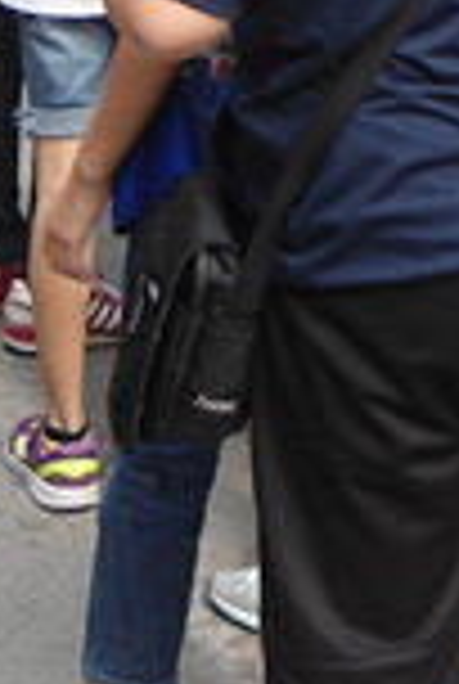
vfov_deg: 13.9
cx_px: 72
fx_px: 2703
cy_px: -212
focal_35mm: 142
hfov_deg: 9.7
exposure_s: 1/160
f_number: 2.8
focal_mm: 4.7
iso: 80
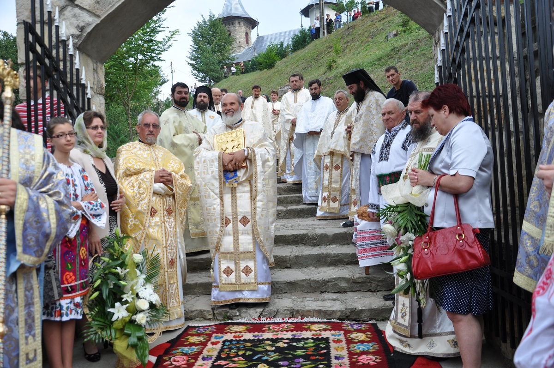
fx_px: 484
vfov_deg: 41.6
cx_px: 277
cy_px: 184
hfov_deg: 59.6
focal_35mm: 32
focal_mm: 21
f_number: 8
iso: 200
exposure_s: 1/200
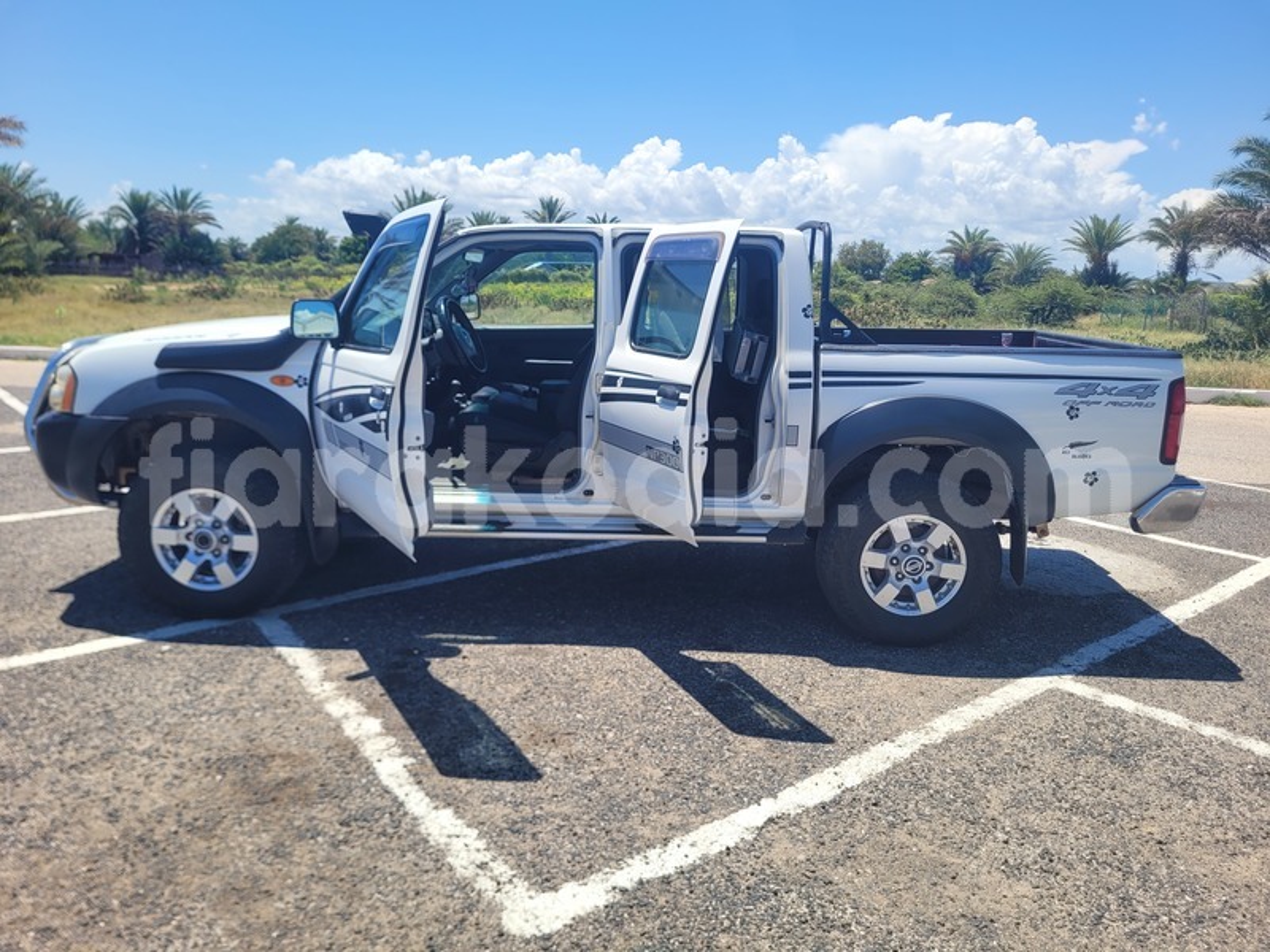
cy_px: 476
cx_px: 635
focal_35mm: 26
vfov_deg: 53.1
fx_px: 954
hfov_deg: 67.3
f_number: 1.8
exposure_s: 1/2000
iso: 40
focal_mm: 5.4
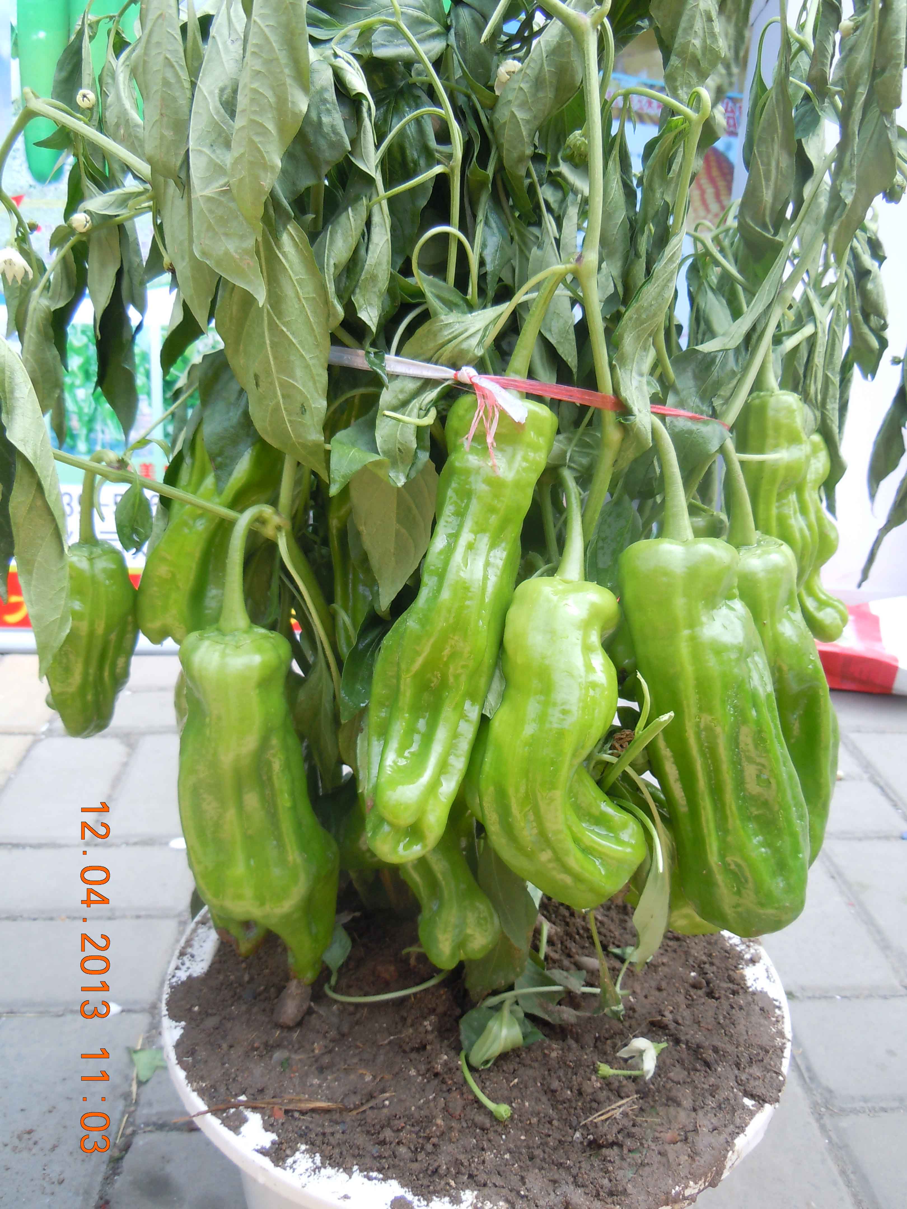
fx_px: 1048
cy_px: 604
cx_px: 454
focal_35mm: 30
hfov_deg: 46.8
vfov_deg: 60.0
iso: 100
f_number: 3.5
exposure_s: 1/80
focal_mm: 5.4
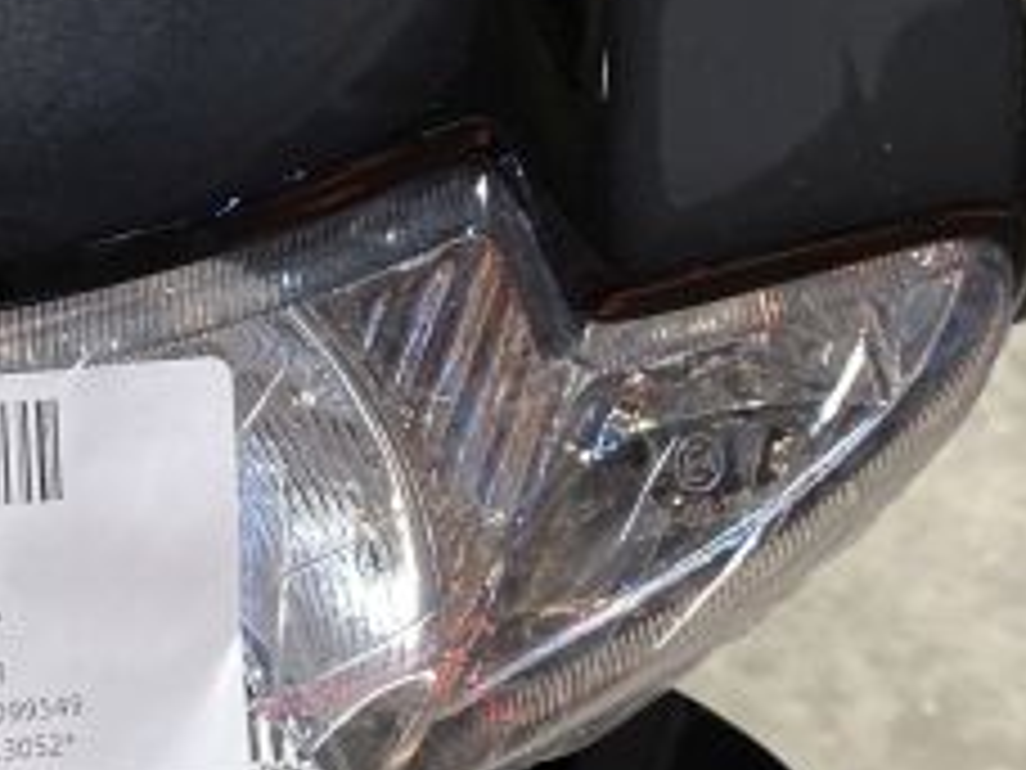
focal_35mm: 121
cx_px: 0
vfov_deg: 12.2
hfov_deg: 16.0
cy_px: 637
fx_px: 3586
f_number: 1.8
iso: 64
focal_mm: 4.25
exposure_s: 1/100
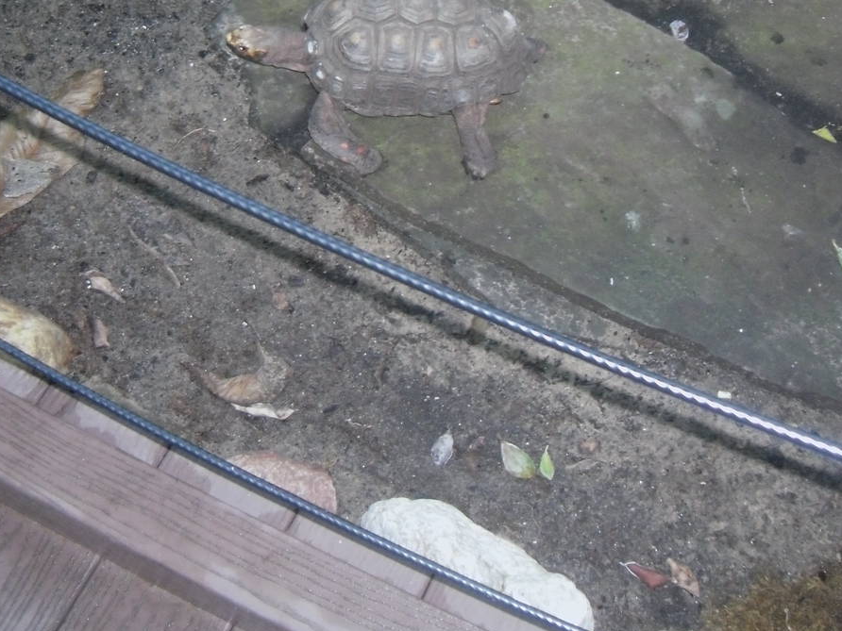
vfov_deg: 23.5
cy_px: 75
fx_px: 1484
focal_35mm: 61
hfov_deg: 31.7
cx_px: 413
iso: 400
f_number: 2.8
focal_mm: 6
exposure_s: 1/45
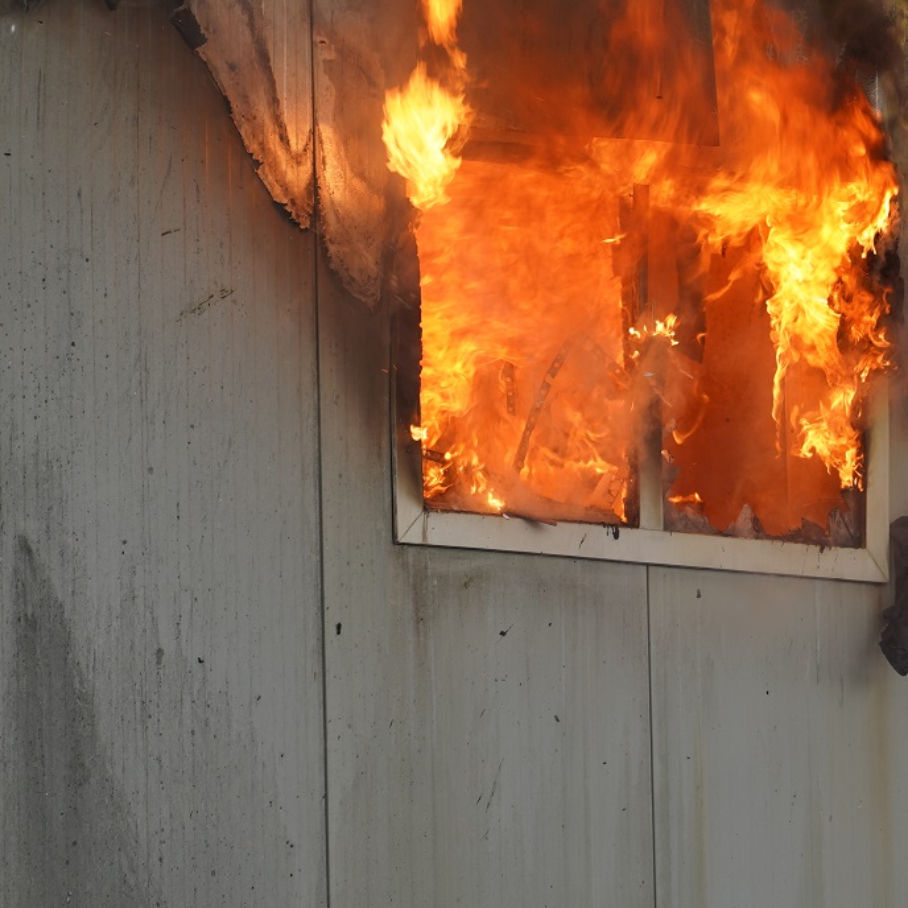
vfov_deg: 7.0
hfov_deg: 7.0
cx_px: 519
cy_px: 165
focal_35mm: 249
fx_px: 7389
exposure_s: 1/160
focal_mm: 105
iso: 100
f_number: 4
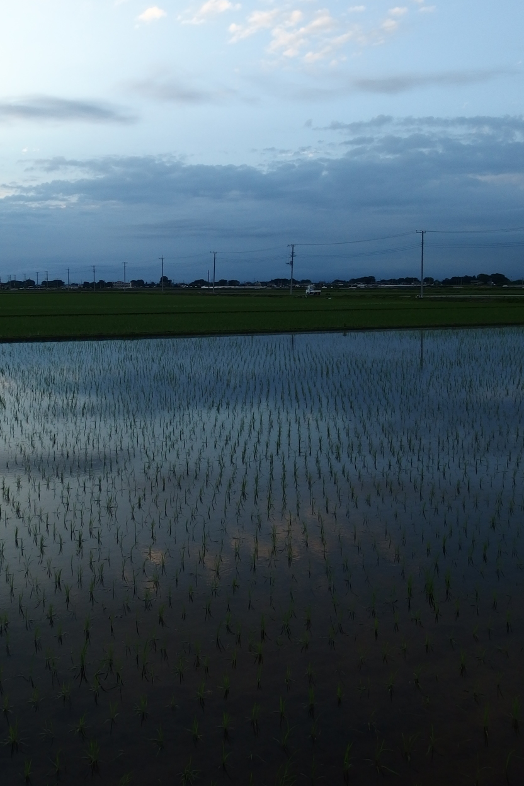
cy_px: 320
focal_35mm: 32
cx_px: 216
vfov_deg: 58.3
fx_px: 699
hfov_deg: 41.0
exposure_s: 1/640
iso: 100
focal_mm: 4.7
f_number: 2.5
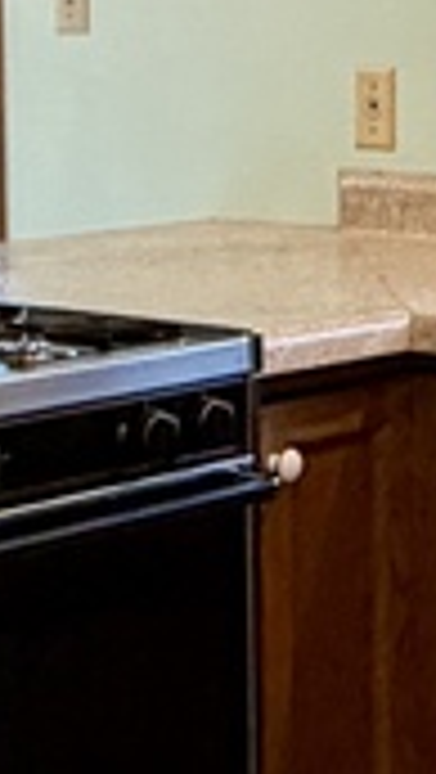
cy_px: 256
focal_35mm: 128
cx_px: 584
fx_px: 2626
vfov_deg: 16.7
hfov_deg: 9.3
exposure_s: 1/60
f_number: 2.2
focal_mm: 2.22
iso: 250
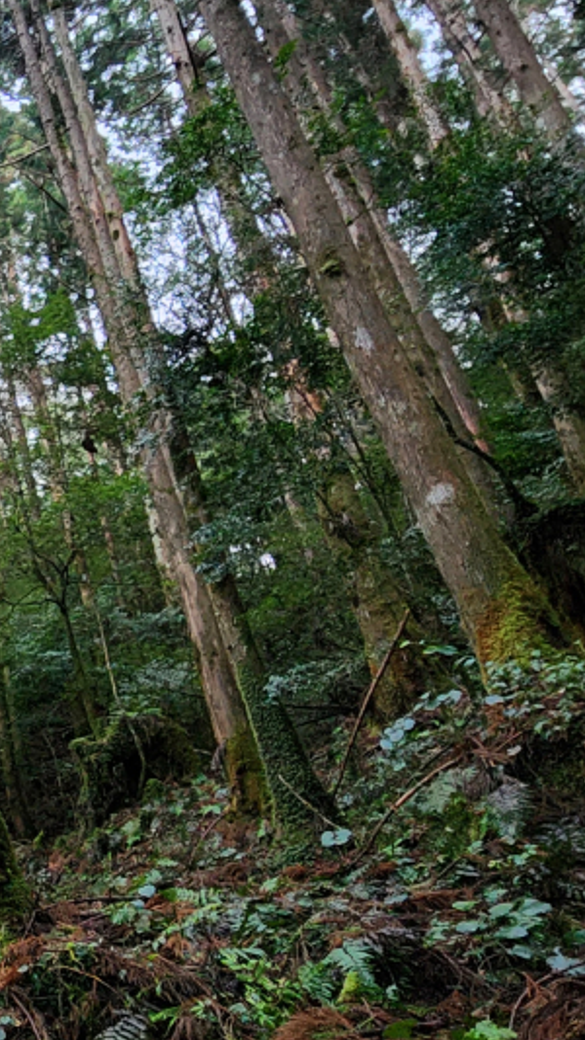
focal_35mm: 34
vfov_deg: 57.9
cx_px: -345
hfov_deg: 24.6
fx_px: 937
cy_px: 581
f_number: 2.2
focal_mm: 2.2
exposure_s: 1/30
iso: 500
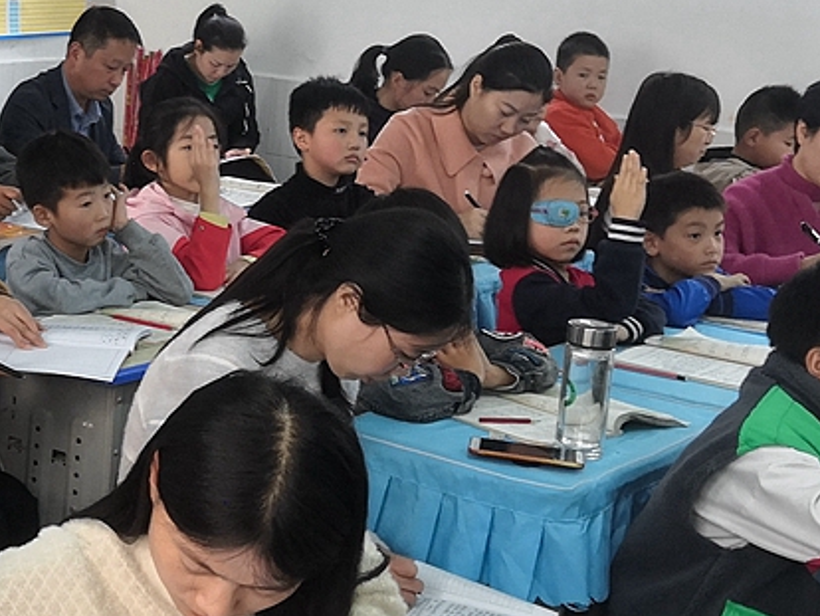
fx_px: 1967
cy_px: 222
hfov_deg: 22.8
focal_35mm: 83
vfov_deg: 17.8
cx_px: 44
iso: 200
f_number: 2.2
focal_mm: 3.81
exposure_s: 1/33.3
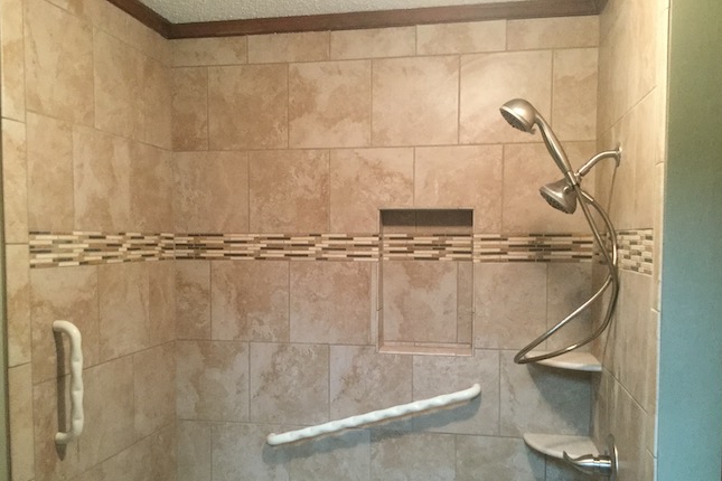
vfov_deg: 39.9
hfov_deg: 57.2
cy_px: 275
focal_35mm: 33
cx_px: 360
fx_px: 662
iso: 200
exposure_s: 1/15
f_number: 2.4
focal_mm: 3.3
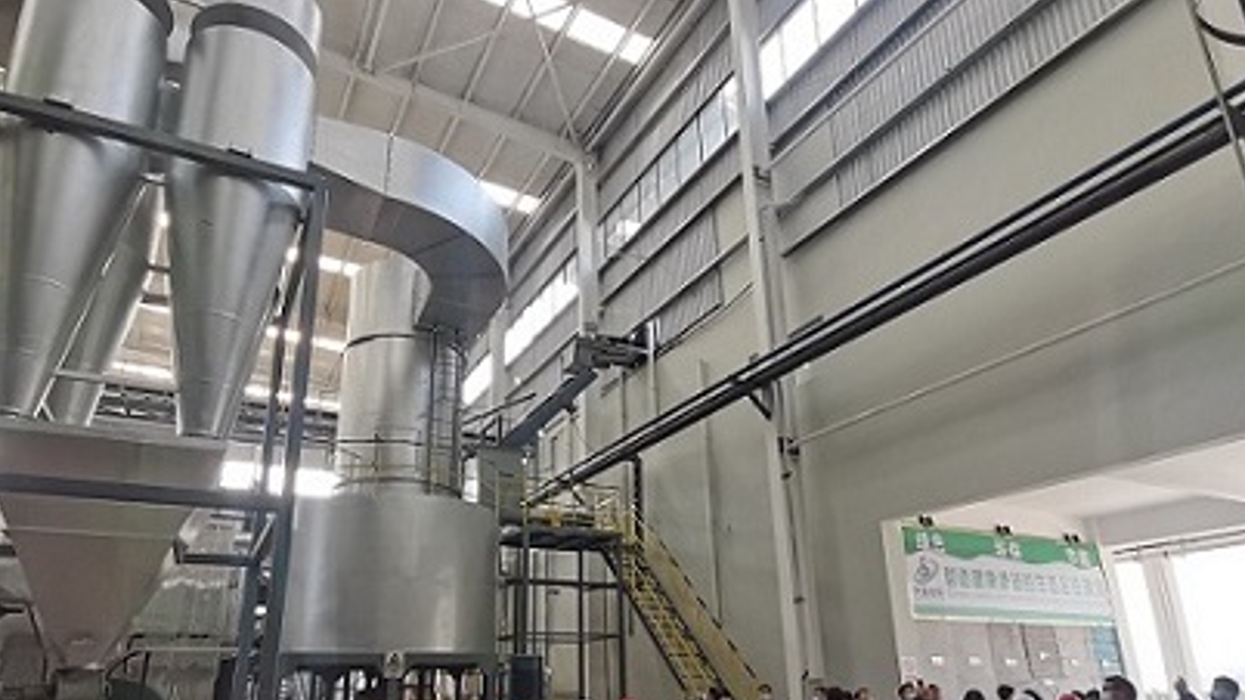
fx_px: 759
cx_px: 592
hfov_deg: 78.6
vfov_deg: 48.9
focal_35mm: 23
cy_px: 449
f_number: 2.4
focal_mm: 1.78
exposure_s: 1/100
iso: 100
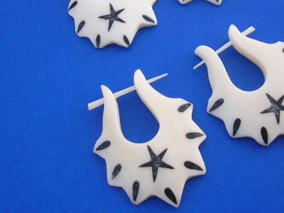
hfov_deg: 36.7
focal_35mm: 52
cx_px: 168
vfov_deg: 27.7
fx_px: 427
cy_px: 59
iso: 50
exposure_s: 1/230
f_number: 2.8
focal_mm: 5.8
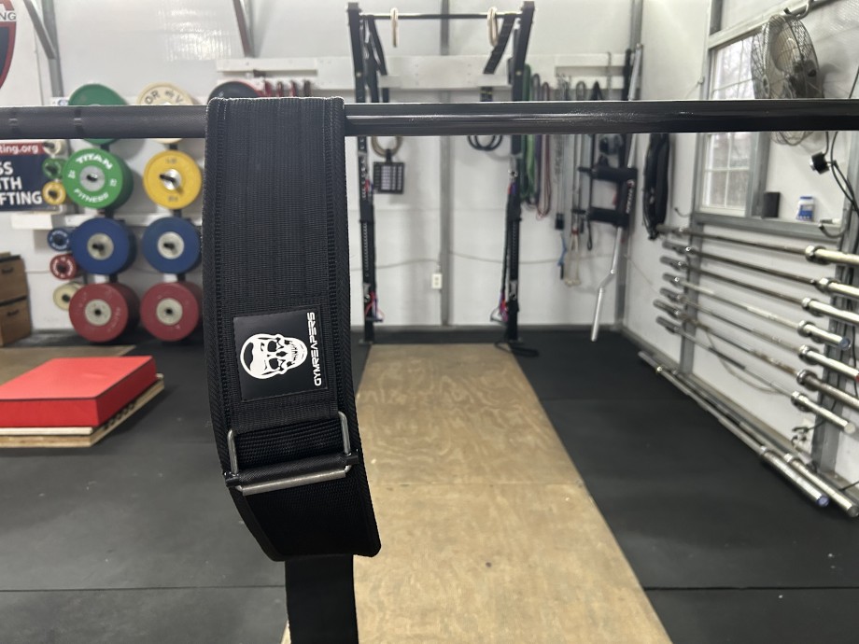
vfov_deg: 53.1
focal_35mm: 26
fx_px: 645
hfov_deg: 67.3
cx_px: 430
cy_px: 322
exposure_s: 1/40
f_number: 1.5
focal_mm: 5.7
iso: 400
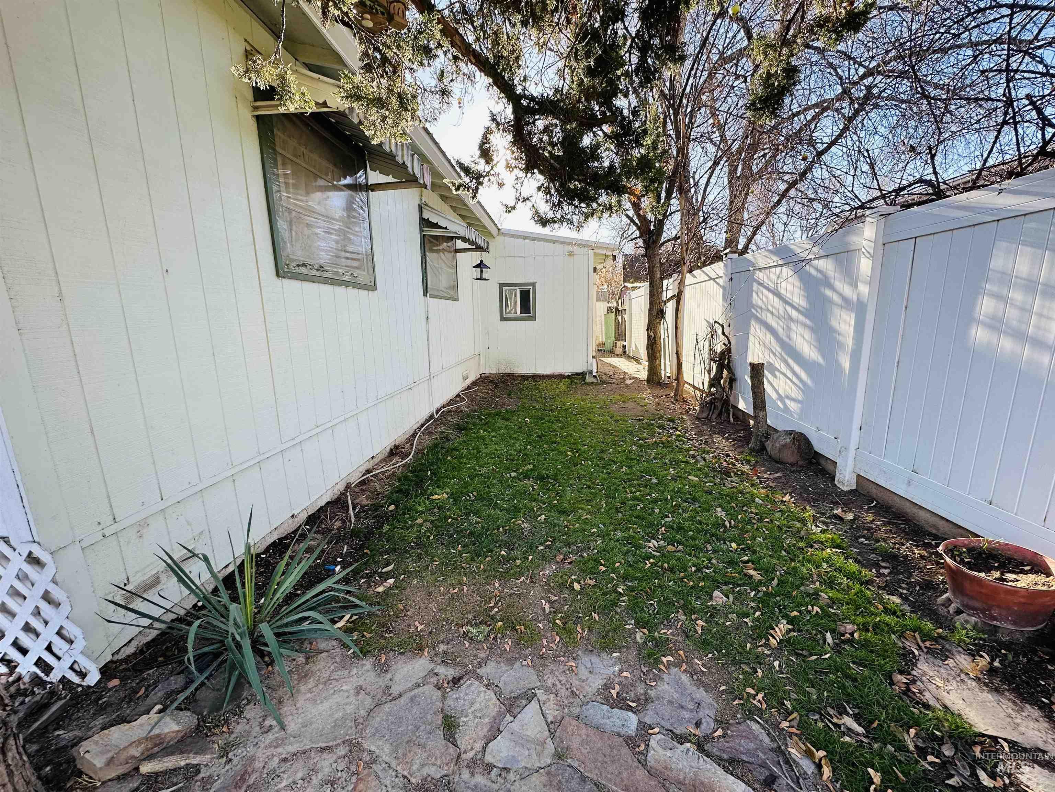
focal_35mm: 14
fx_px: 427
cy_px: 396
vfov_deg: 85.7
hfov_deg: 102.1
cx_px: 528
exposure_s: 1/219
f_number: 2.2
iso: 40
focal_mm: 2.22
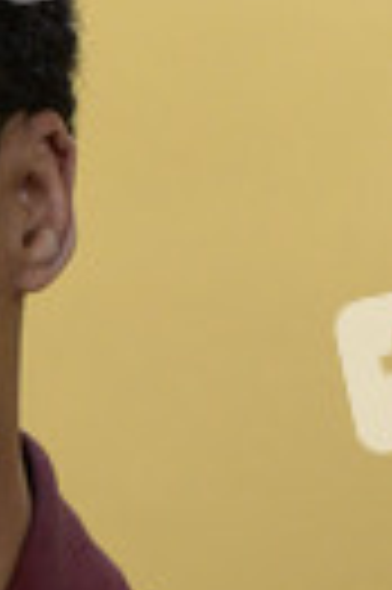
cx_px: -201
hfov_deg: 3.4
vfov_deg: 5.2
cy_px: 572
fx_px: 6517
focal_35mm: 398
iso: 2500
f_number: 5.6
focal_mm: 130
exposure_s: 1/250
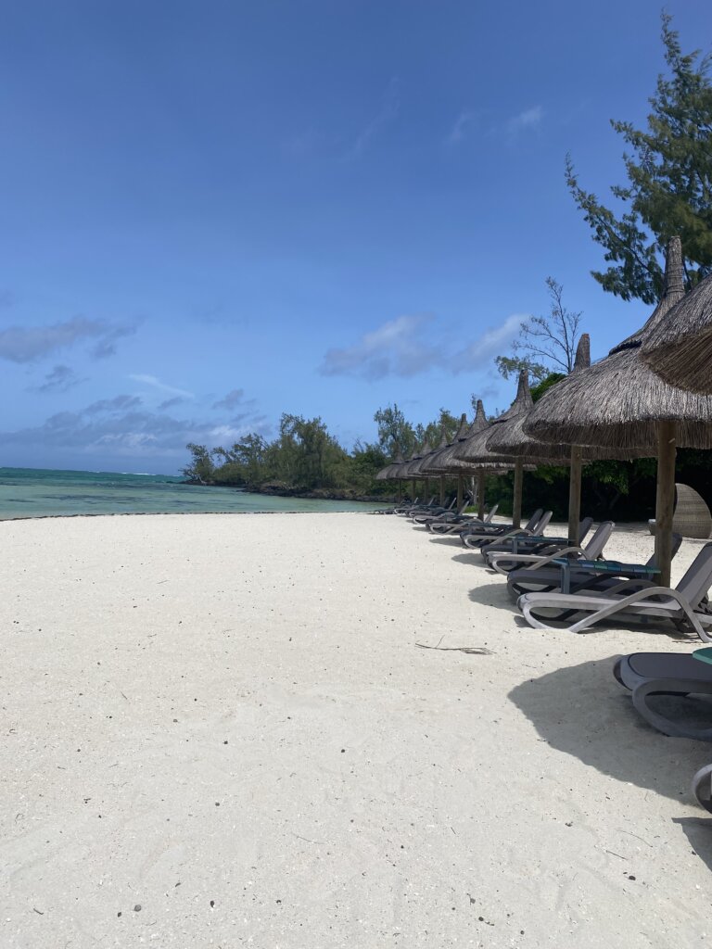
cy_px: 474
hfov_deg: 53.1
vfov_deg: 67.3
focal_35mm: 26
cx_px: 356
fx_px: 713
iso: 32
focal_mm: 4.25
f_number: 1.8
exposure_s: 1/7692
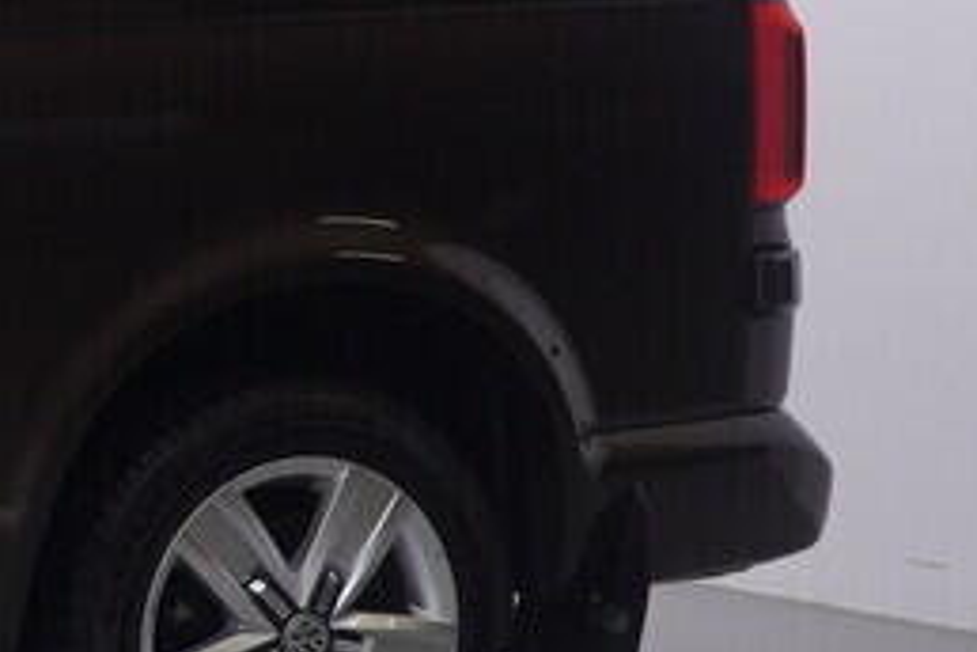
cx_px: -1094
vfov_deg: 10.9
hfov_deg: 13.5
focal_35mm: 126
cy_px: 394
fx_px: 3414
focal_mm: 15
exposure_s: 1/80
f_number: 5
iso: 200
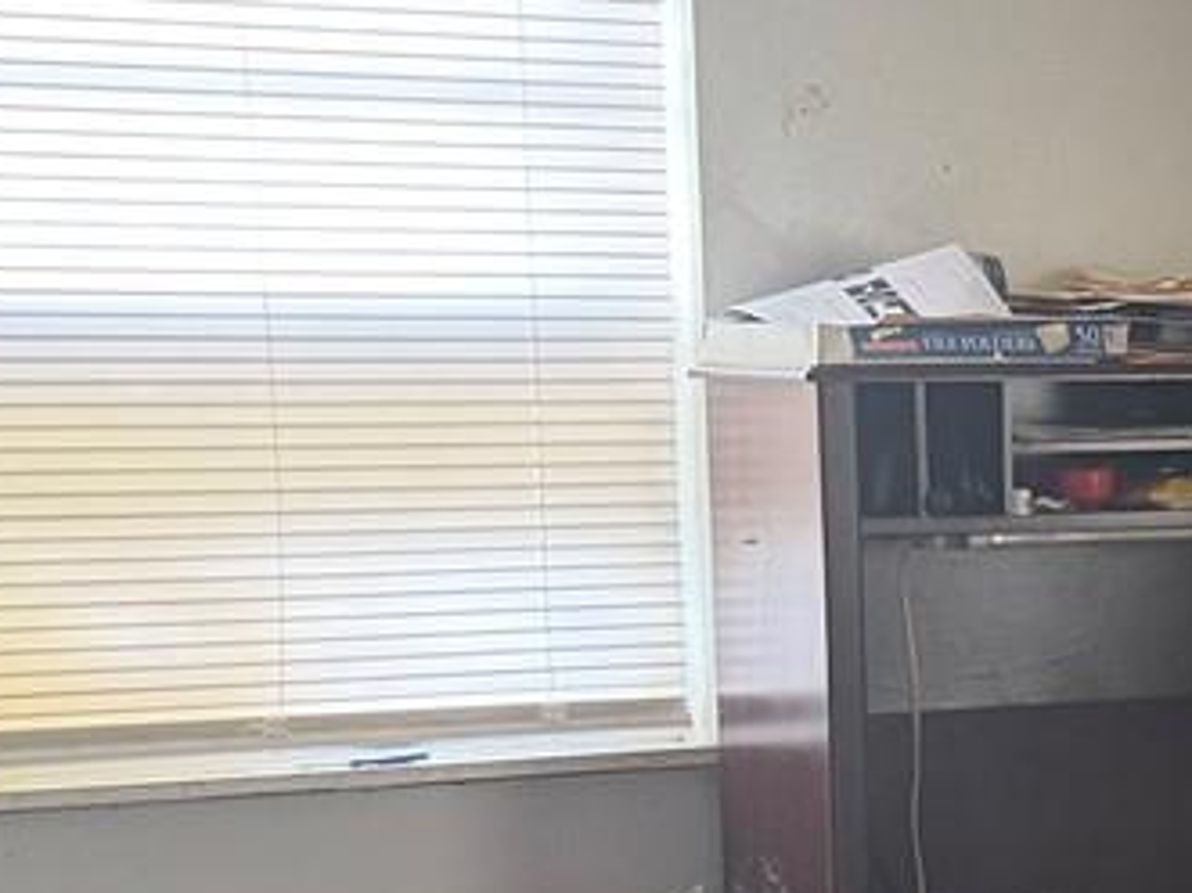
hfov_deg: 16.1
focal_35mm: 116
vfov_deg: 12.6
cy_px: 915
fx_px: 3993
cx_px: 1559
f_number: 1.78
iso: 250
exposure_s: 1/60
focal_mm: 6.76
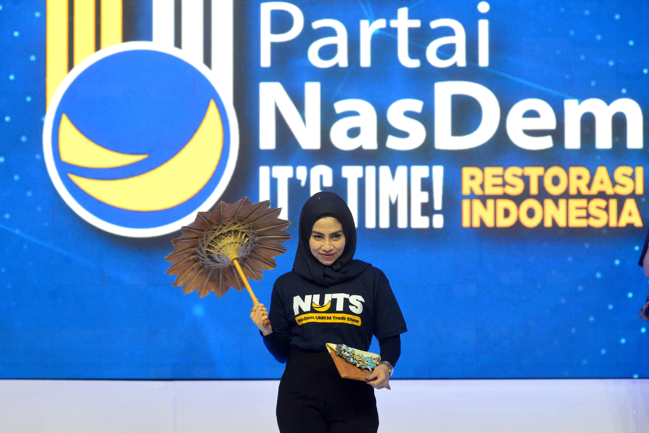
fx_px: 3336
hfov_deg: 11.1
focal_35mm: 185
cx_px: 324
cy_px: 216
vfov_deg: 7.4
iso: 2500
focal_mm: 185
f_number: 8
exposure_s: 1/125
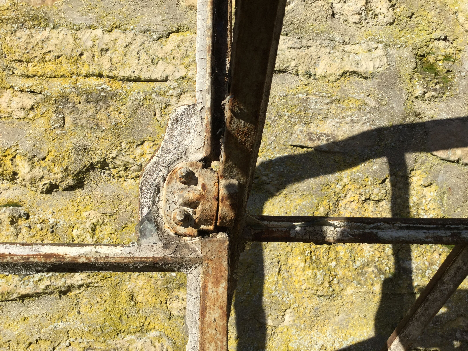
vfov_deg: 45.4
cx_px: 234
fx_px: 419
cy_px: 176
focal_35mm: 31
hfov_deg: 58.4
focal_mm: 3.3
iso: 25
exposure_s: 1/1253
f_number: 2.4
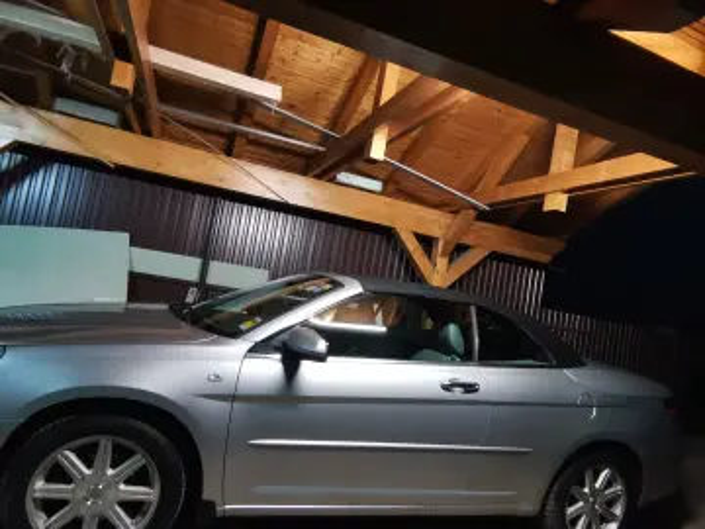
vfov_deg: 61.1
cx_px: 352
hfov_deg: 76.4
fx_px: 448
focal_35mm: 22
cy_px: 264
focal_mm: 2.23
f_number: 2.2
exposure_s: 1/25
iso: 500
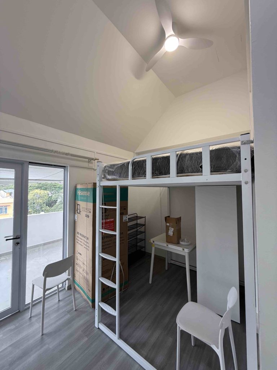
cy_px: 185
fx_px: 149
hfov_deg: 85.7
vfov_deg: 102.1
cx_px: 138
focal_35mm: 14
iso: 125
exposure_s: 1/99
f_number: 2.2
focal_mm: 2.22
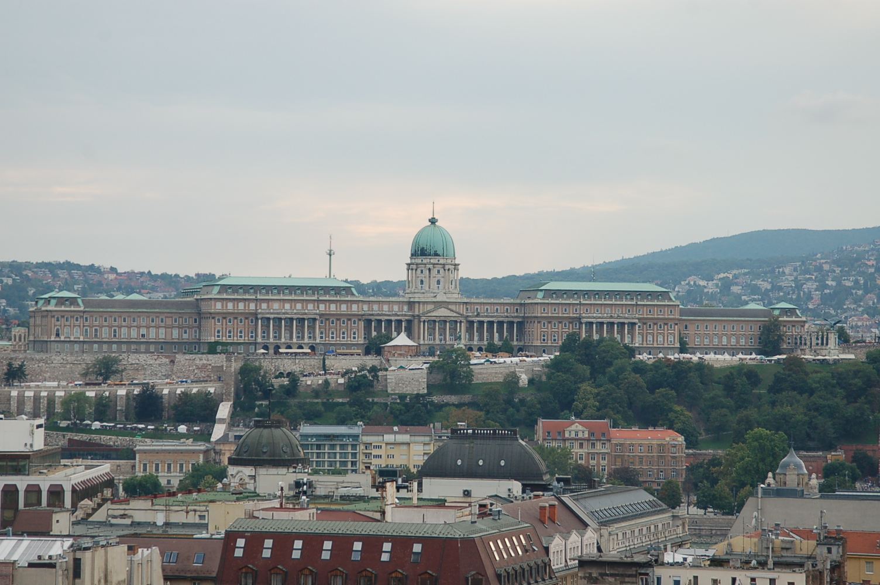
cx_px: 440
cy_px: 292
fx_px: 3004
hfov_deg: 16.7
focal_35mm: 123
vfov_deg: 11.1
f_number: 5.6
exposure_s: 1/500
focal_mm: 82
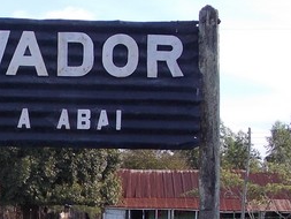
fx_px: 1093
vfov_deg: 11.3
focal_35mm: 130
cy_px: 231
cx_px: -79
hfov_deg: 14.6
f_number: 3.3
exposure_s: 1/400
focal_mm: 6.1
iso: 80
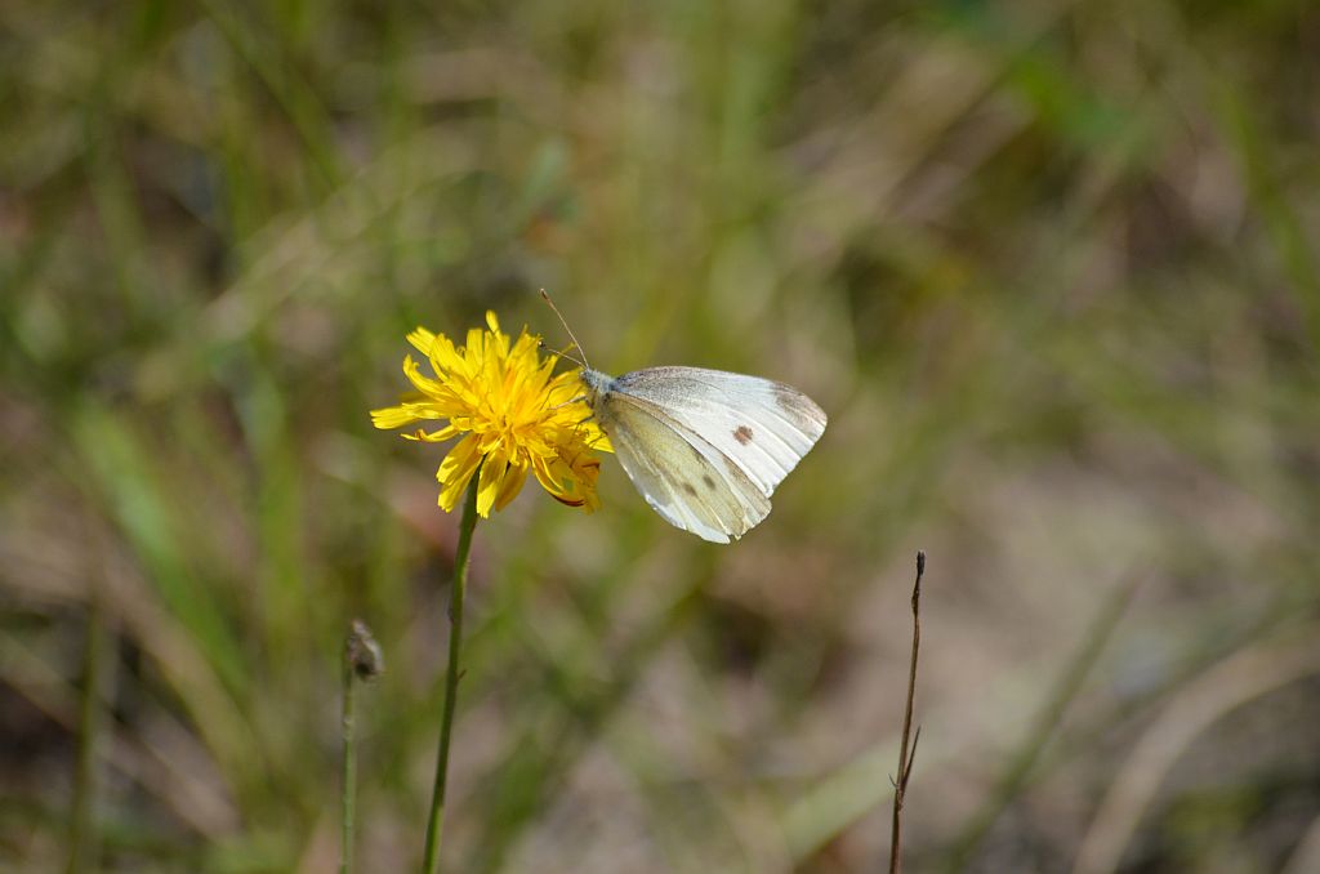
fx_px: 10976
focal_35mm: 300
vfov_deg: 4.6
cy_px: 437
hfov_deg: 6.9
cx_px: 660
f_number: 7.1
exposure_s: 1/2000
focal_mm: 200
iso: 400
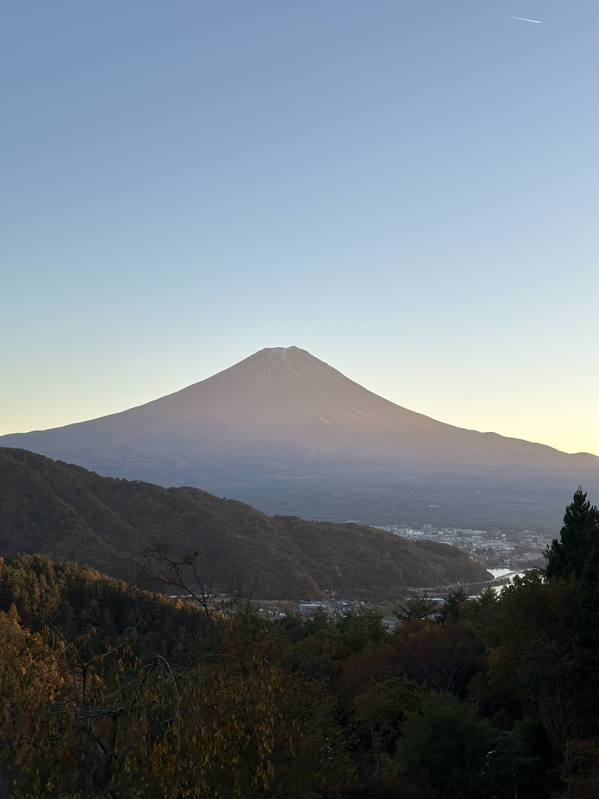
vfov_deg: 39.7
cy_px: 400
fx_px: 1107
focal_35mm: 48
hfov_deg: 30.3
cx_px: 300
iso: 64
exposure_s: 1/797
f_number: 1.78
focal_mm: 6.86
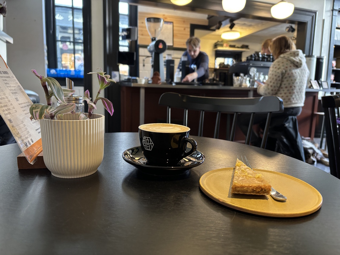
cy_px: 128
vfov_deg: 53.1
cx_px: 170
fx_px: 255
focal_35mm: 26
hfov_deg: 67.3
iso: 320
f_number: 1.6
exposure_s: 1/50
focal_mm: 5.96
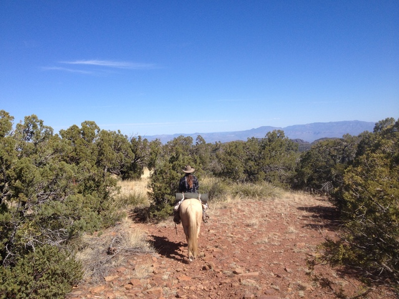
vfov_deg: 40.7
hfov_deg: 52.6
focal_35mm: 35
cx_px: 200
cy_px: 150
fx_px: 403
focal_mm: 4.28
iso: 50
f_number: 2.4
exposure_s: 1/1783
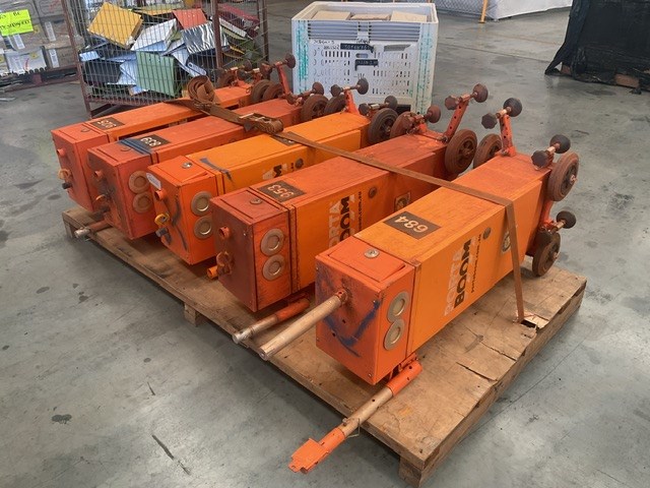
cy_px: 244
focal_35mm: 29
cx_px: 325
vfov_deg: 48.2
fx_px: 545
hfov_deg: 61.7
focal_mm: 3
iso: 50
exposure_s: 1/60
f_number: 1.8
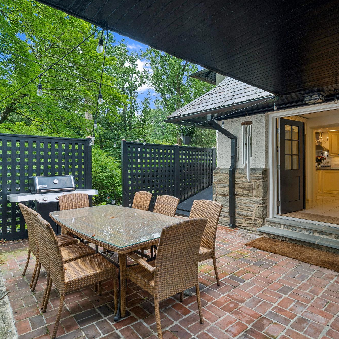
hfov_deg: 72.1
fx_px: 233
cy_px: 173
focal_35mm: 21
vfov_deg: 72.1
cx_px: 178
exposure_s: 1/50
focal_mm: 16
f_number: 6.3
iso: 400
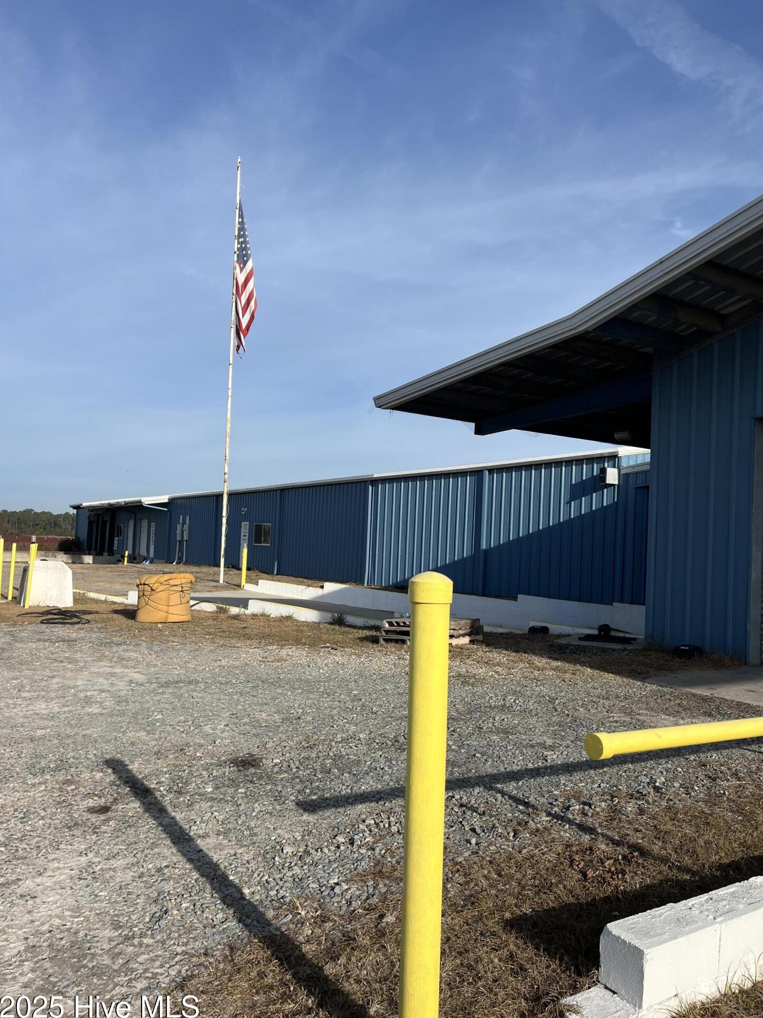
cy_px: 527
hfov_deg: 51.3
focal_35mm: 27
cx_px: 370
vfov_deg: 65.3
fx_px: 794
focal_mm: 5.1
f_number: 1.6
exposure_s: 1/4310
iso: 50
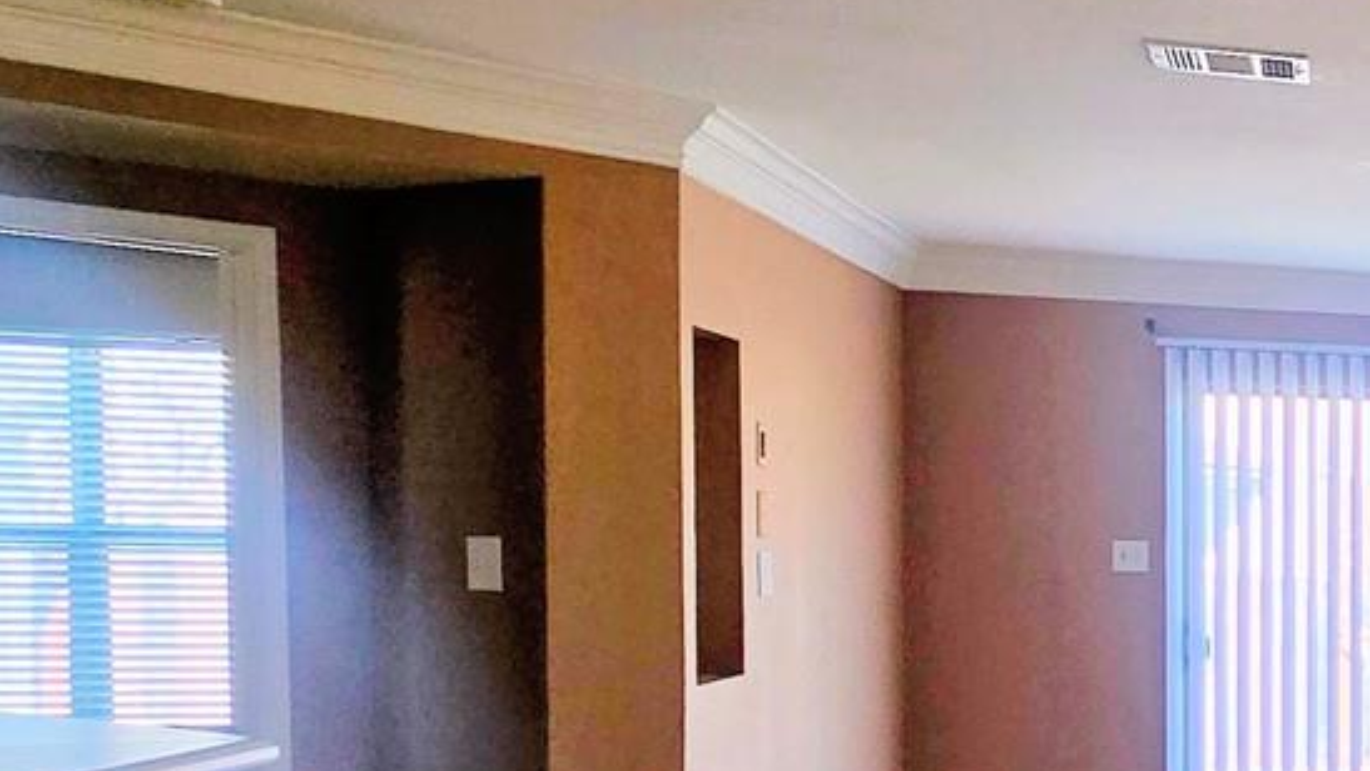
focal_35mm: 53
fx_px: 1926
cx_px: 2159
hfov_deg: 26.0
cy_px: 646
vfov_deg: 22.3
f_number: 2.2
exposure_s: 1/121
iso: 50
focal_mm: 2.2
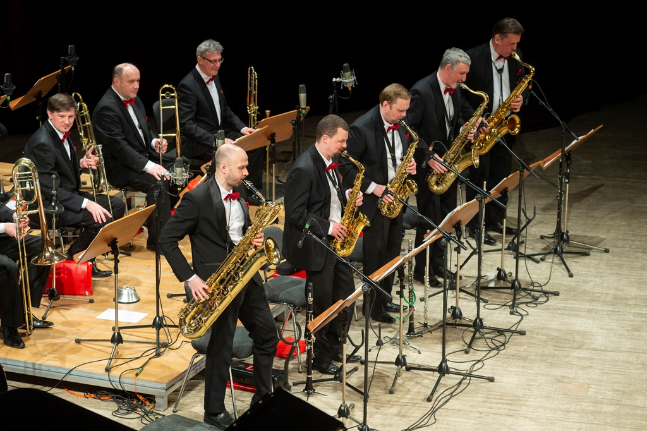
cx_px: 324
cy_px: 216
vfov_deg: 11.4
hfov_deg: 17.1
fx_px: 2156
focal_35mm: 120
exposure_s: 1/125
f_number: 5.6
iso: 1600
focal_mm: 120
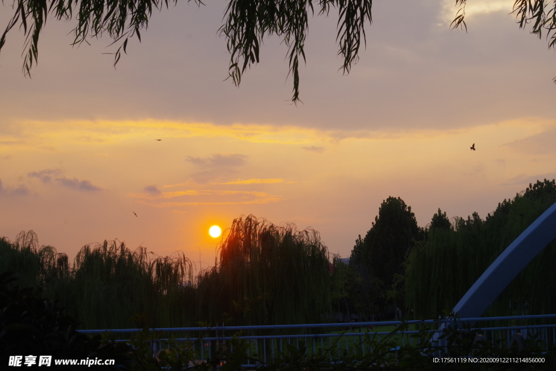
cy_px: 186
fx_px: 1158
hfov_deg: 27.0
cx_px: 278
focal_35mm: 75
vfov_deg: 18.2
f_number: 11
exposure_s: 1/125
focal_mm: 50
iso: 400
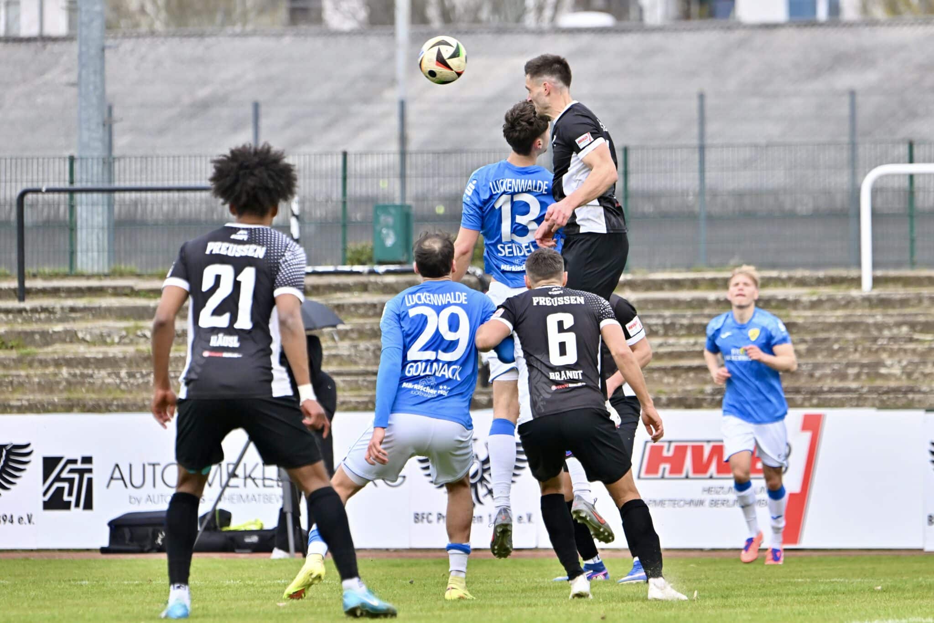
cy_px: 312
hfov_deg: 6.2
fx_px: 8560
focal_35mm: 330
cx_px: 467
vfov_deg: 4.2
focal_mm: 330
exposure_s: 1/1600
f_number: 5.6
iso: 1600
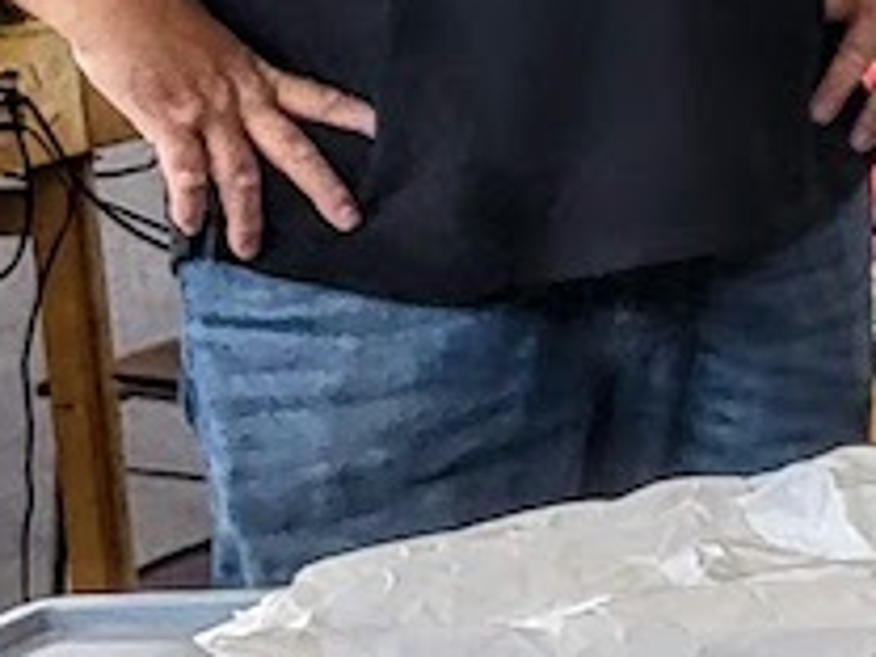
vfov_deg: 9.2
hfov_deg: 10.3
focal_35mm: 160
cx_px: 2232
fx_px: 4049
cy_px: -80
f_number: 1.8
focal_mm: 4.25
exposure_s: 1/100
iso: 64
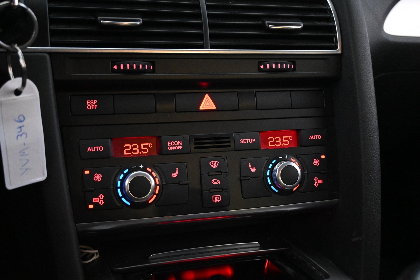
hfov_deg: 52.2
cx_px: 210
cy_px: 140
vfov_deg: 36.2
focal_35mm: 37
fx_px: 429
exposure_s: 1/40
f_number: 4.2
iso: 9000
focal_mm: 24.5
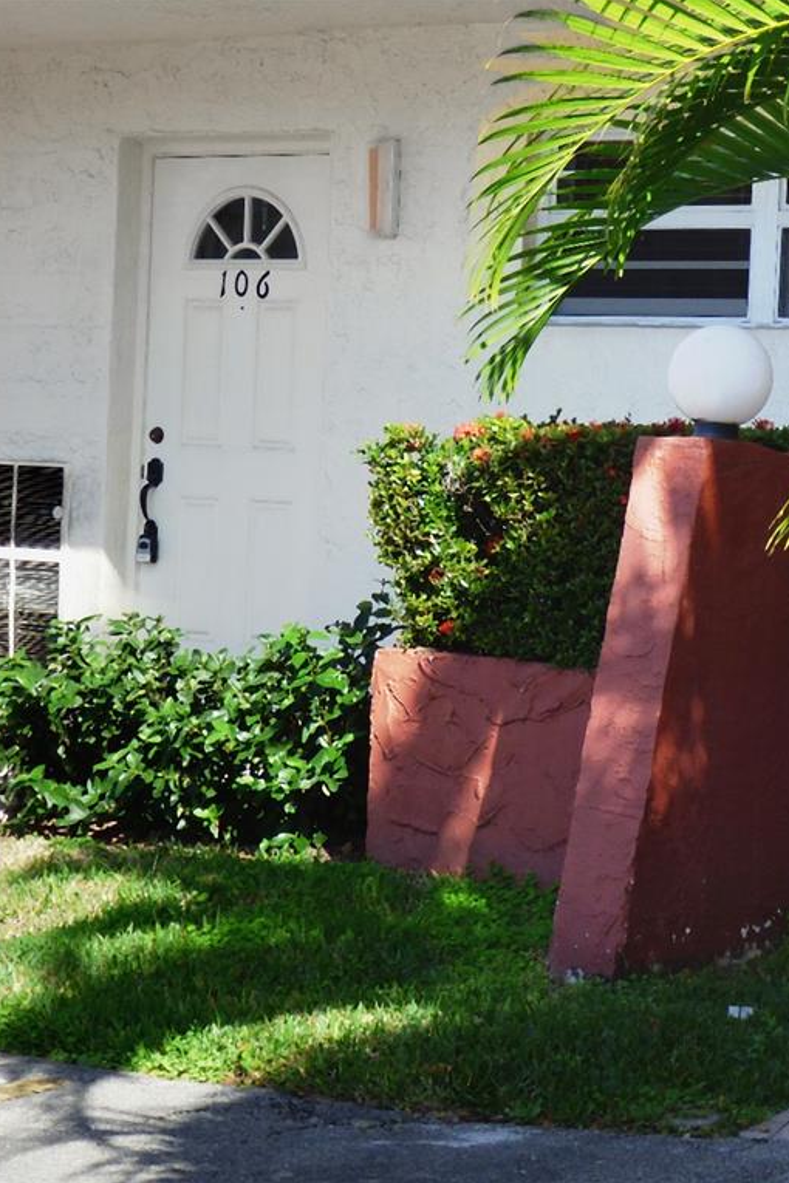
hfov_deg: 14.2
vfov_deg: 21.2
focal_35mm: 96
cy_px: 591
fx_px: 3156
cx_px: 477
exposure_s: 1/320
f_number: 4.2
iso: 100
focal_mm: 11.76
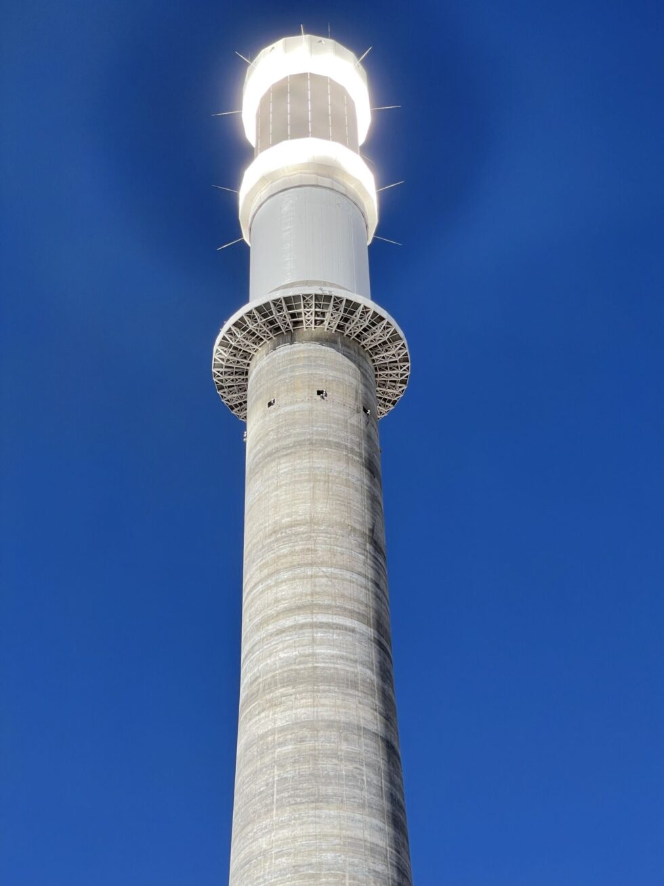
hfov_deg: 22.9
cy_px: 443
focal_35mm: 64
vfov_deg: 30.3
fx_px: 1637
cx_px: 332
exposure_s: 1/1357
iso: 20
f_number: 2.2
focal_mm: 7.5
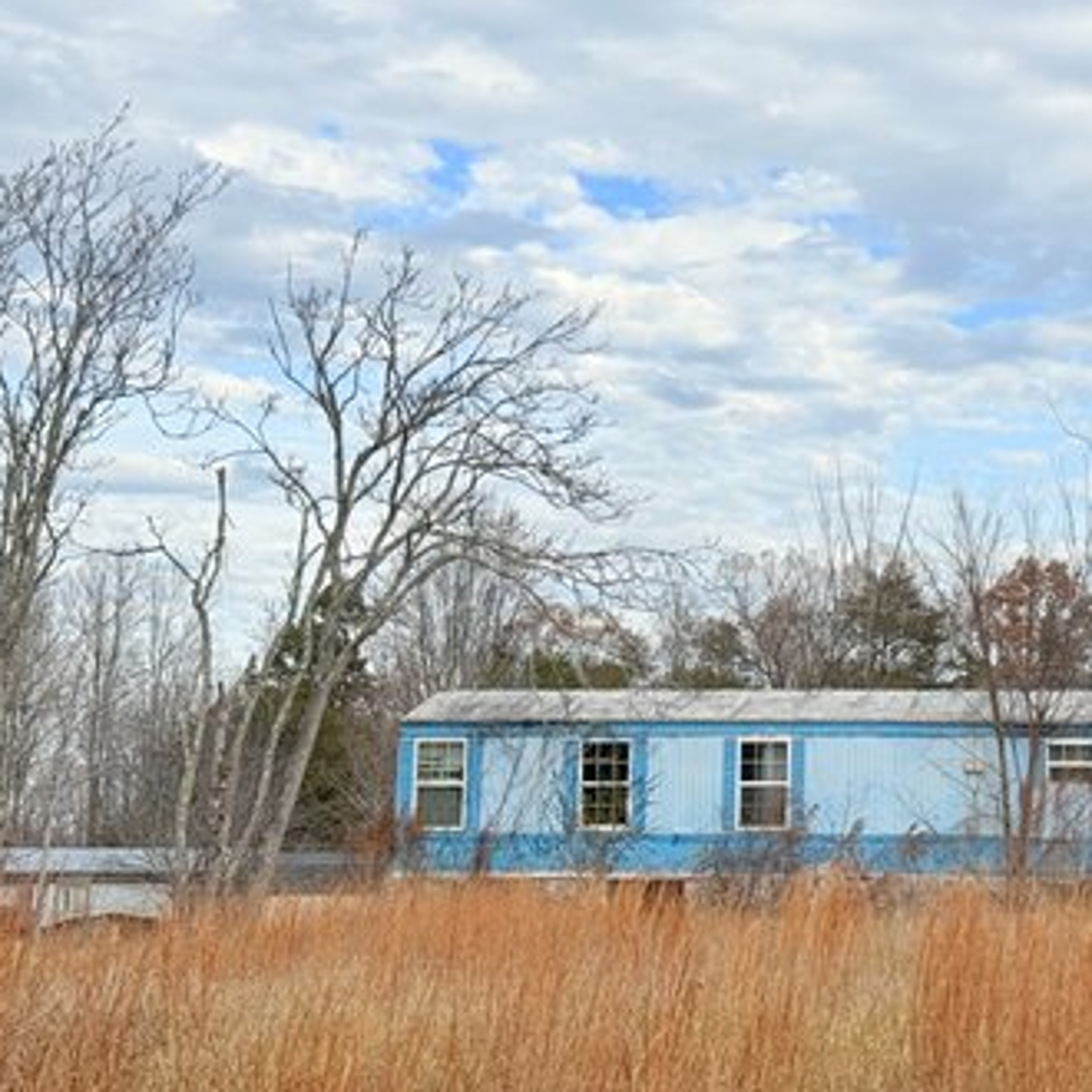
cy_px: 392
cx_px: 1027
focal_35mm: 81
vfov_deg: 21.3
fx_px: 2891
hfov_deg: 20.8
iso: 64
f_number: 1.78
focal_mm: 6.76
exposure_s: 1/5587
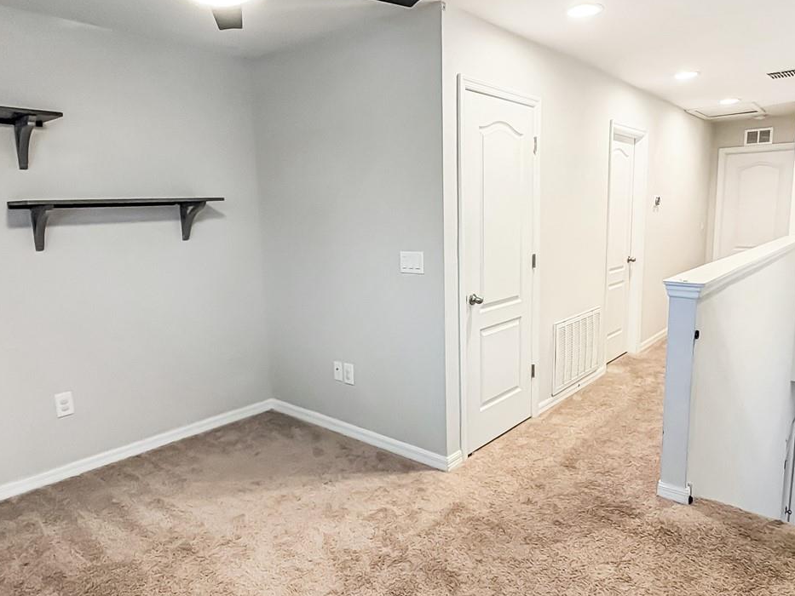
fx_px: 551
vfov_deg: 56.8
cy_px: 297
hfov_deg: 71.5
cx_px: 418
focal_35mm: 24
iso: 320
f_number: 2.2
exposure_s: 1/60
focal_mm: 2.22
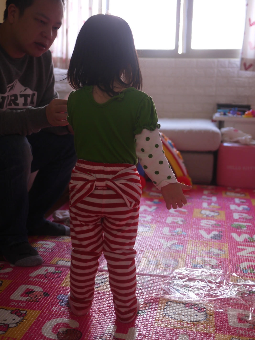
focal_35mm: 45
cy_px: 164
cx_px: 113
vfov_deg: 42.1
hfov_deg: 32.2
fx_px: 442
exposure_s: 1/60
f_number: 1.7
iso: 250
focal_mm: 20
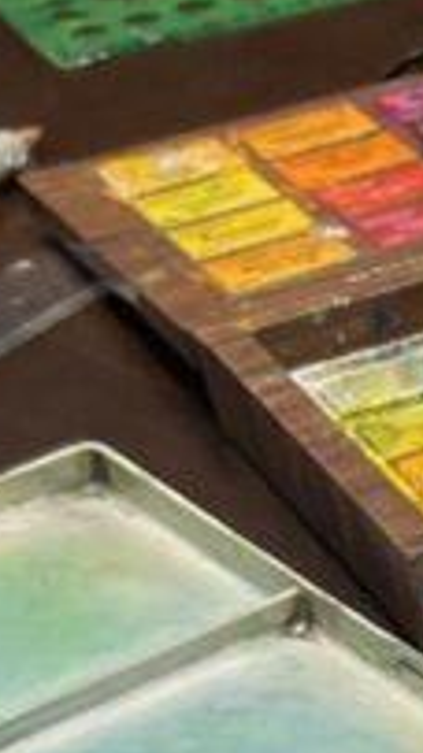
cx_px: 1187
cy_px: 1209
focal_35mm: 143
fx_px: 2855
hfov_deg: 7.6
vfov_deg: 13.9
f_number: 1.6
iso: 80
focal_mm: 5.1
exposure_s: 1/100
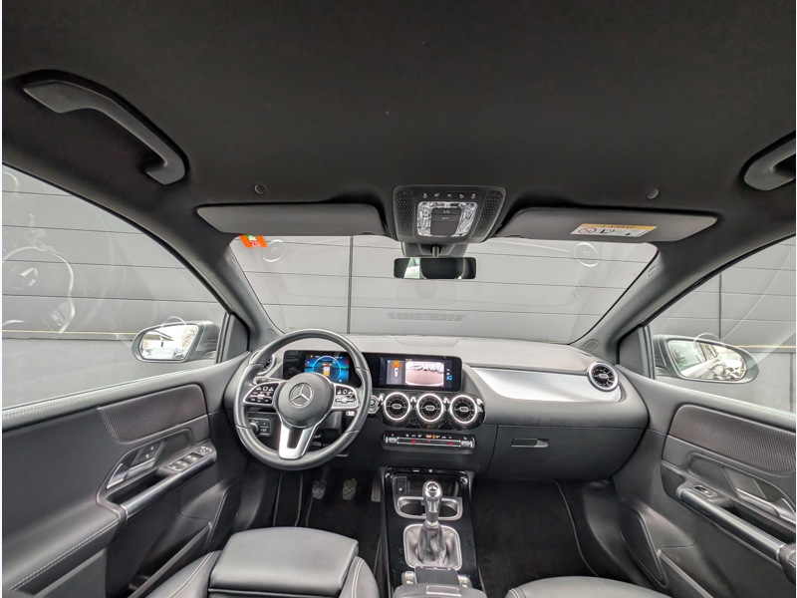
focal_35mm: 12
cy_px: 299
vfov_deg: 94.5
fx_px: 276
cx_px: 398
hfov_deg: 110.5
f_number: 1.95
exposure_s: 1/35.6
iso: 56
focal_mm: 2.23
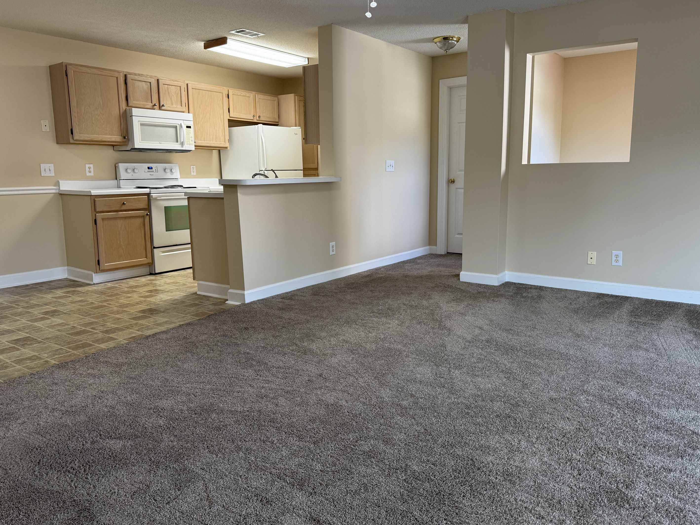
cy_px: 253
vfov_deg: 53.0
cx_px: 363
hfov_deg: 67.3
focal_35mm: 26
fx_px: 526
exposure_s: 1/120
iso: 125
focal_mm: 6.76
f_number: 1.78
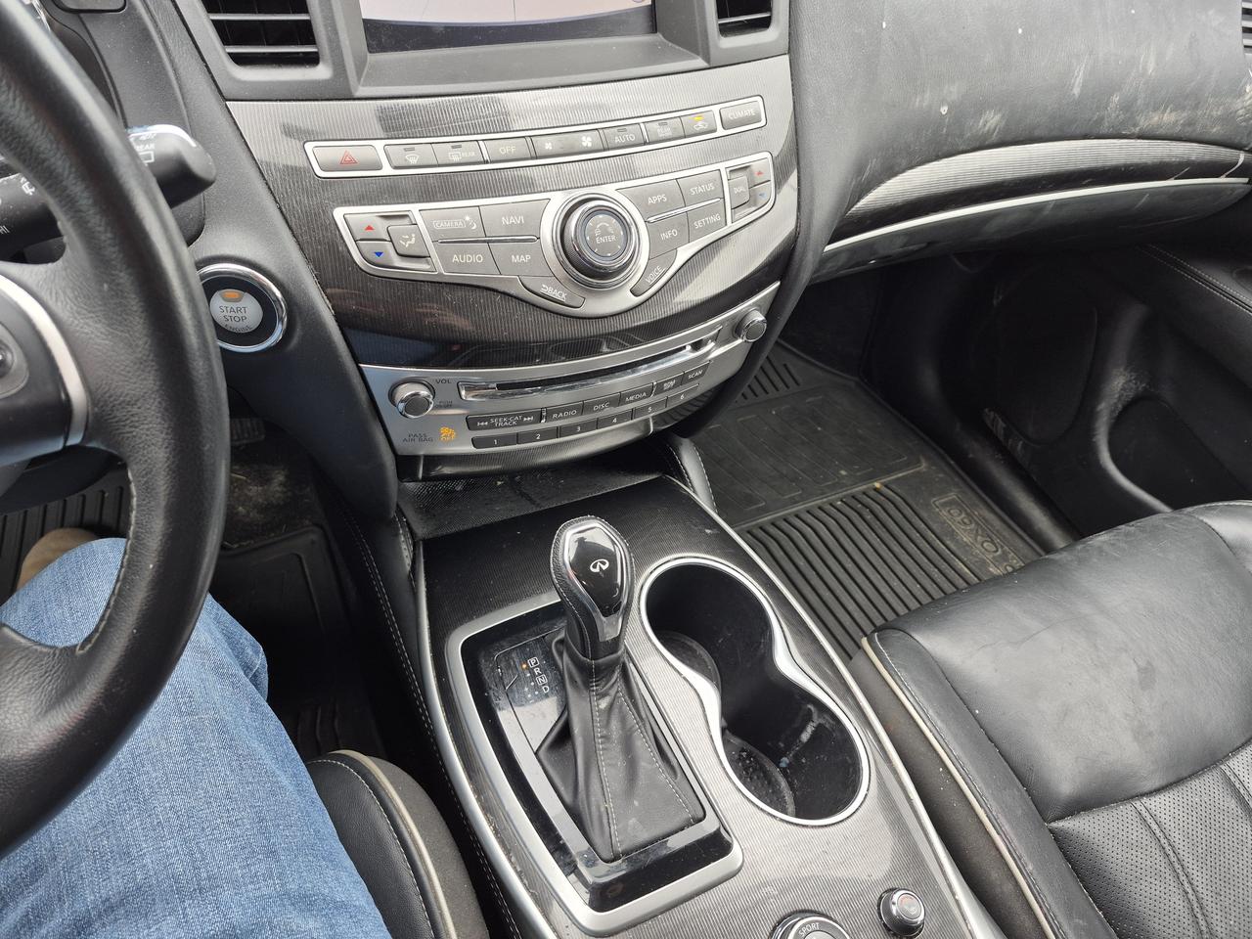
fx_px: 832
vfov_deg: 58.9
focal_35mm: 23
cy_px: 470
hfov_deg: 73.9
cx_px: 626
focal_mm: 5.4
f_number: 1.8
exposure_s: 1/150
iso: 50
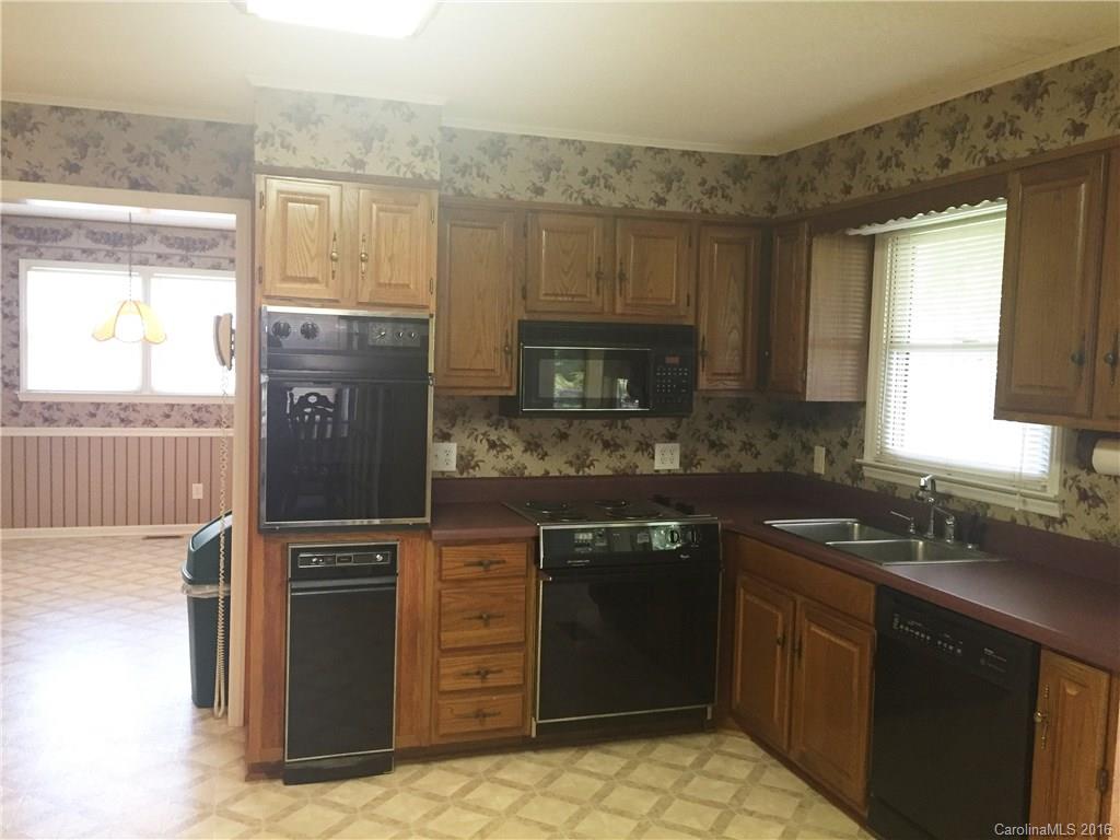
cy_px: 420
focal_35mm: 29
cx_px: 560
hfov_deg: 61.7
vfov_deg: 48.2
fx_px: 938
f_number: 2.2
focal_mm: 4.15
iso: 125
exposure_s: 1/30
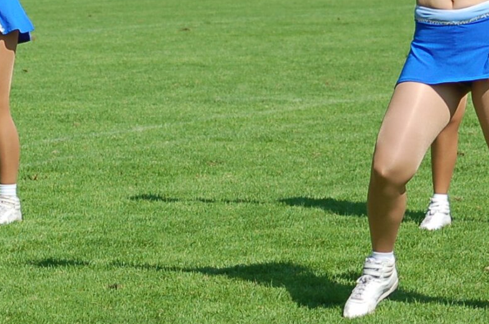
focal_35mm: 294
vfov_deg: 4.7
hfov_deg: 7.0
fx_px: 3986
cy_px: 59
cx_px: -55
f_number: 5
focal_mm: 70
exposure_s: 1/1250
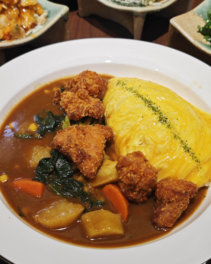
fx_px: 375
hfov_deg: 31.5
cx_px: 106
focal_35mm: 48
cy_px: 140
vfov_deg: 38.8
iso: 200
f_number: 1.9
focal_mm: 8.7
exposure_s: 1/100
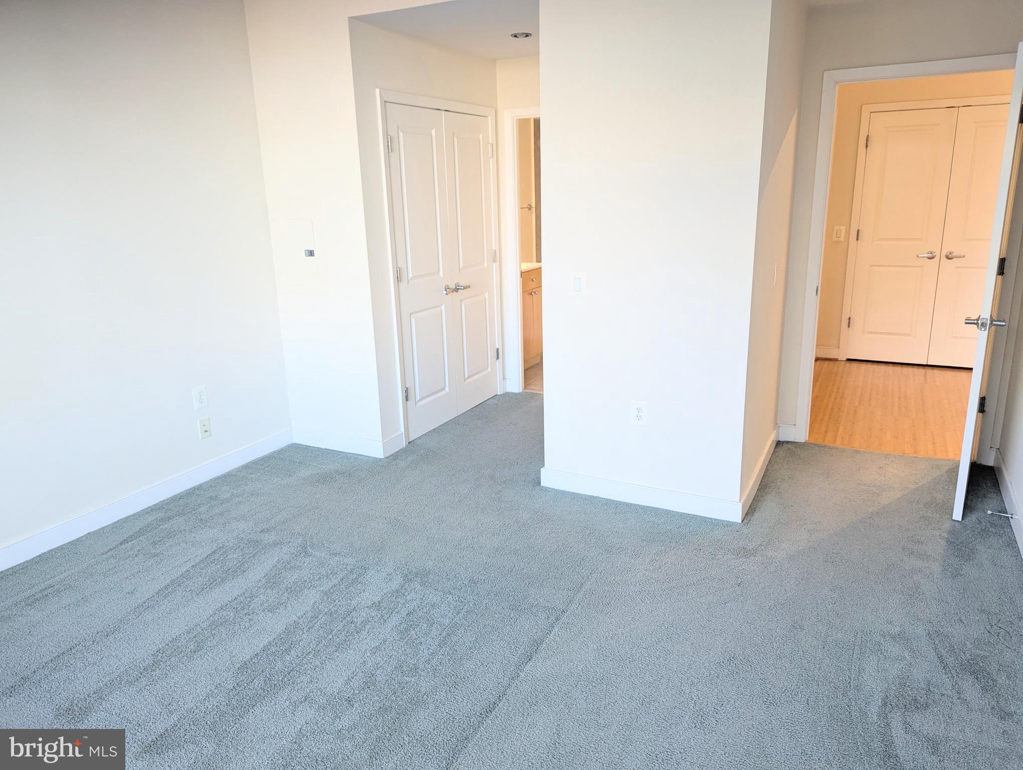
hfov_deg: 71.5
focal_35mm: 24
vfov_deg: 56.9
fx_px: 710
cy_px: 385
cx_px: 512
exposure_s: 1/120
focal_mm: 6.81
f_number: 1.85
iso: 182
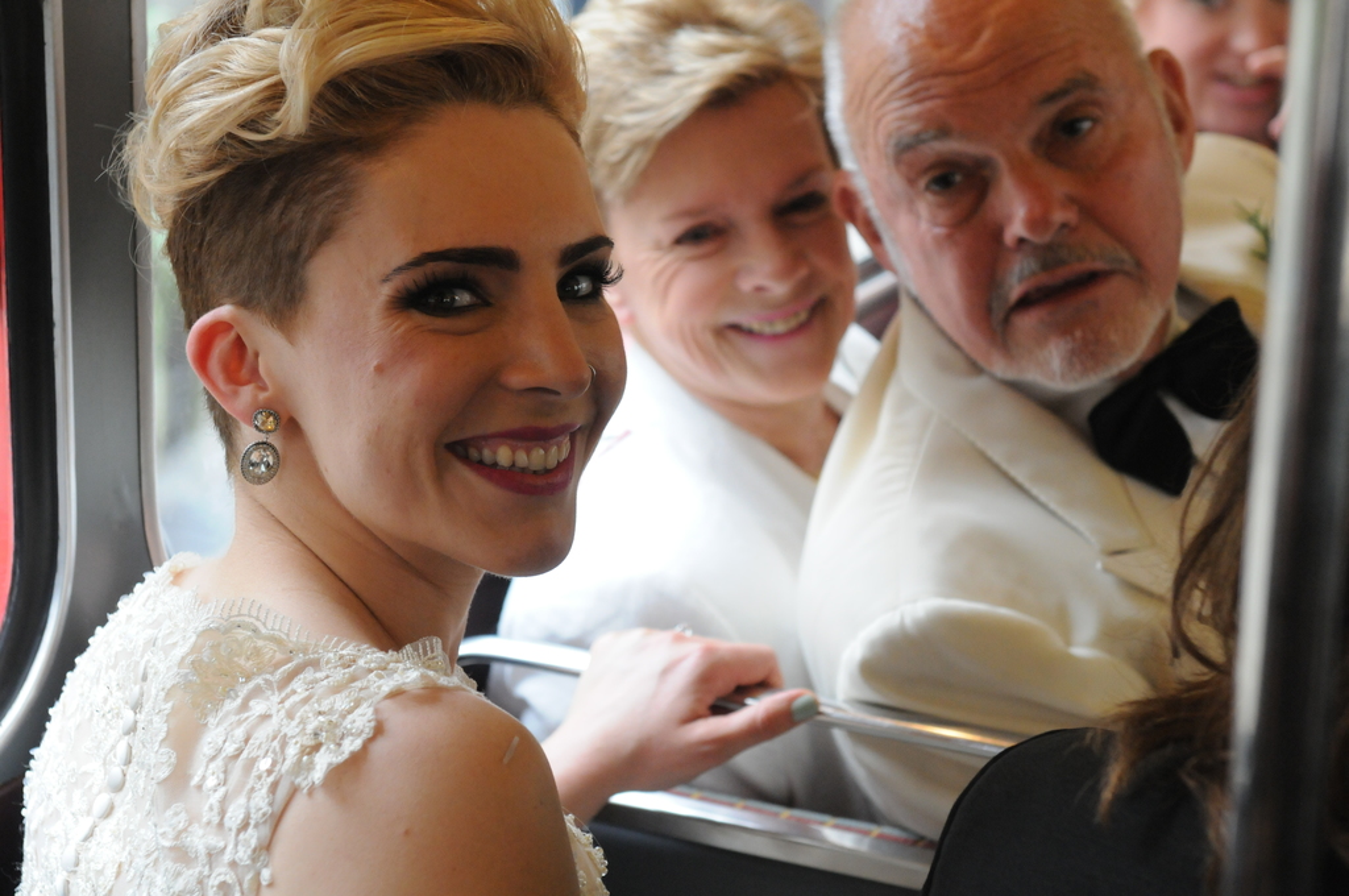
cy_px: 448
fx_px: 3368
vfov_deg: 15.1
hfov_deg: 22.6
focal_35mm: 90
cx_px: 674
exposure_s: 1/400
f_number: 4.5
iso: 1600
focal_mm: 60
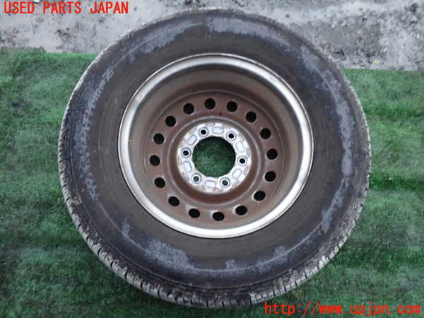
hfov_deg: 60.0
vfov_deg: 46.8
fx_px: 367
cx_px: 212
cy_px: 159
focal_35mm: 30
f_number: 2.3
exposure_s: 1/30
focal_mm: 5.4
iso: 800
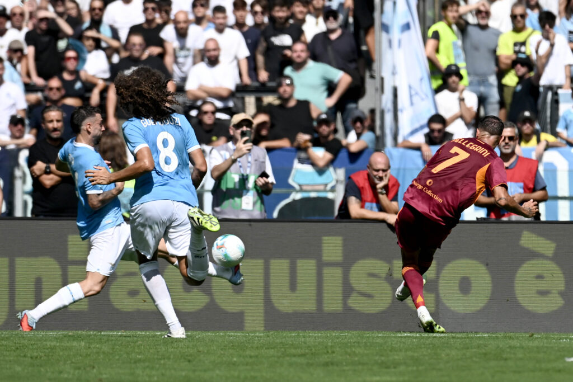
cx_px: 286
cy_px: 191
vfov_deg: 2.3
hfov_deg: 3.4
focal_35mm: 600
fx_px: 9551
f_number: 5.6
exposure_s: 1/2500
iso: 360
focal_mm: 400
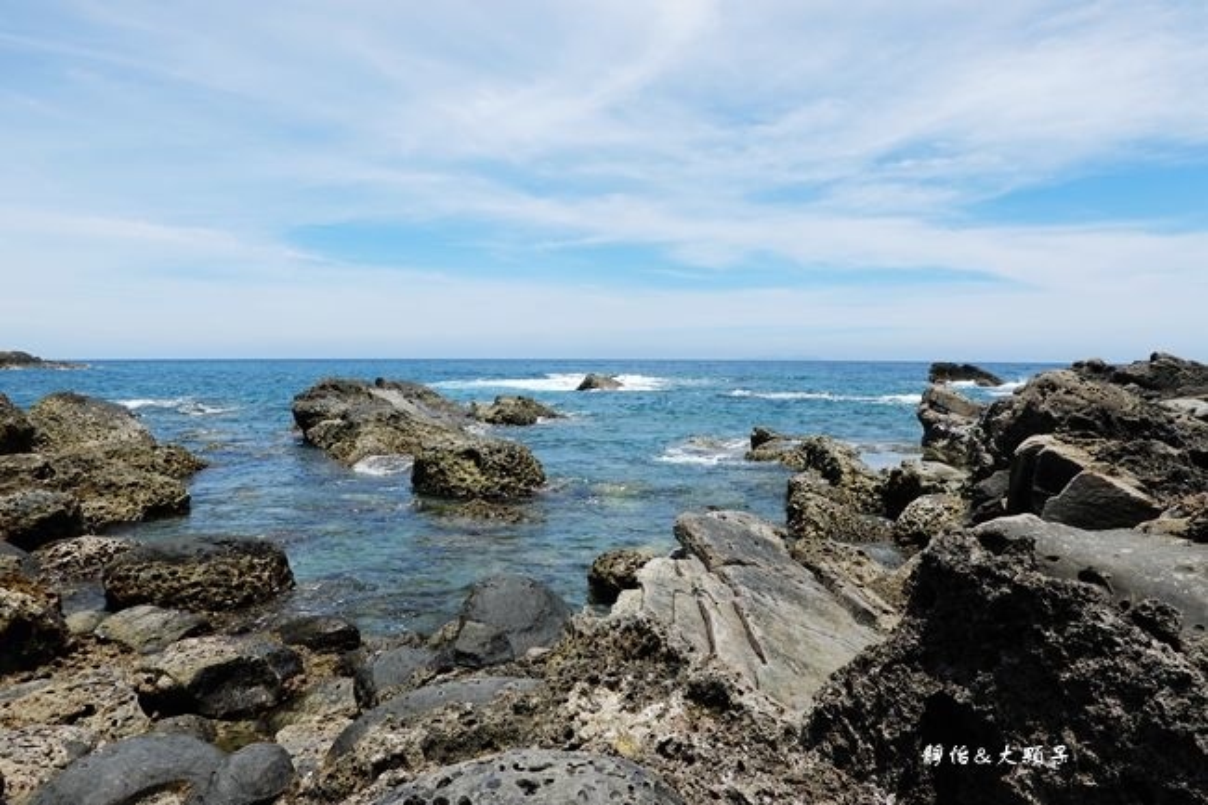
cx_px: 604
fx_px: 805
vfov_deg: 53.1
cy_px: 402
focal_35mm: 24
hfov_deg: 73.8
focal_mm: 9
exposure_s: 1/640
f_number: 5.6
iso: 125
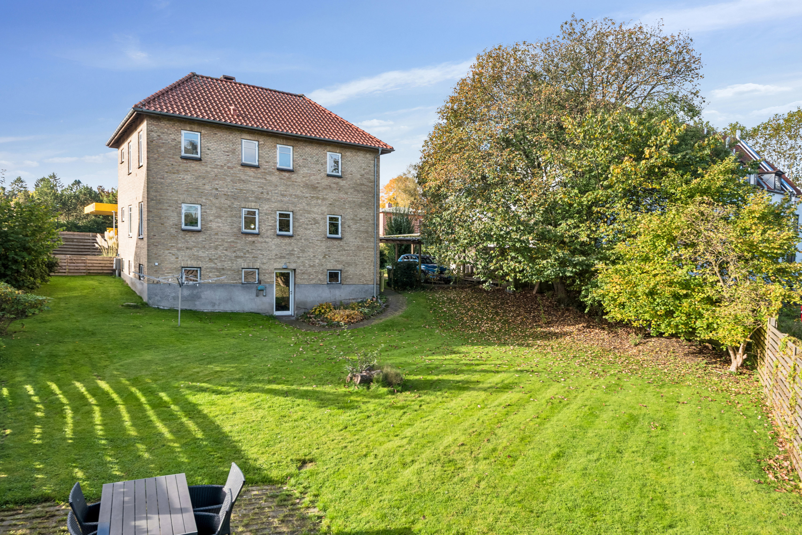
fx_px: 512
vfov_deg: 55.1
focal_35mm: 23
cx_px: 401
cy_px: 268
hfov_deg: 76.1
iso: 360
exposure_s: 1/125
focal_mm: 23
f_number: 13
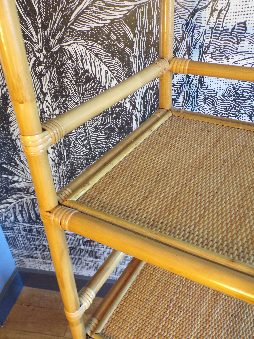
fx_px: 313
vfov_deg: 56.8
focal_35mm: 32
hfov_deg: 44.2
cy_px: 170
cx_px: 127
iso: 400
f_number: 3.2
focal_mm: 5.8
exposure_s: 1/15
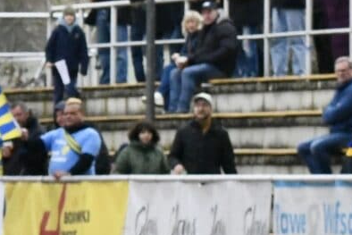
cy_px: 293
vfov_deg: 2.4
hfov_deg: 3.5
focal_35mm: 582
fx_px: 5692
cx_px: -444
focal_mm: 112
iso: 3200
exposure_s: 1/1250
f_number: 10
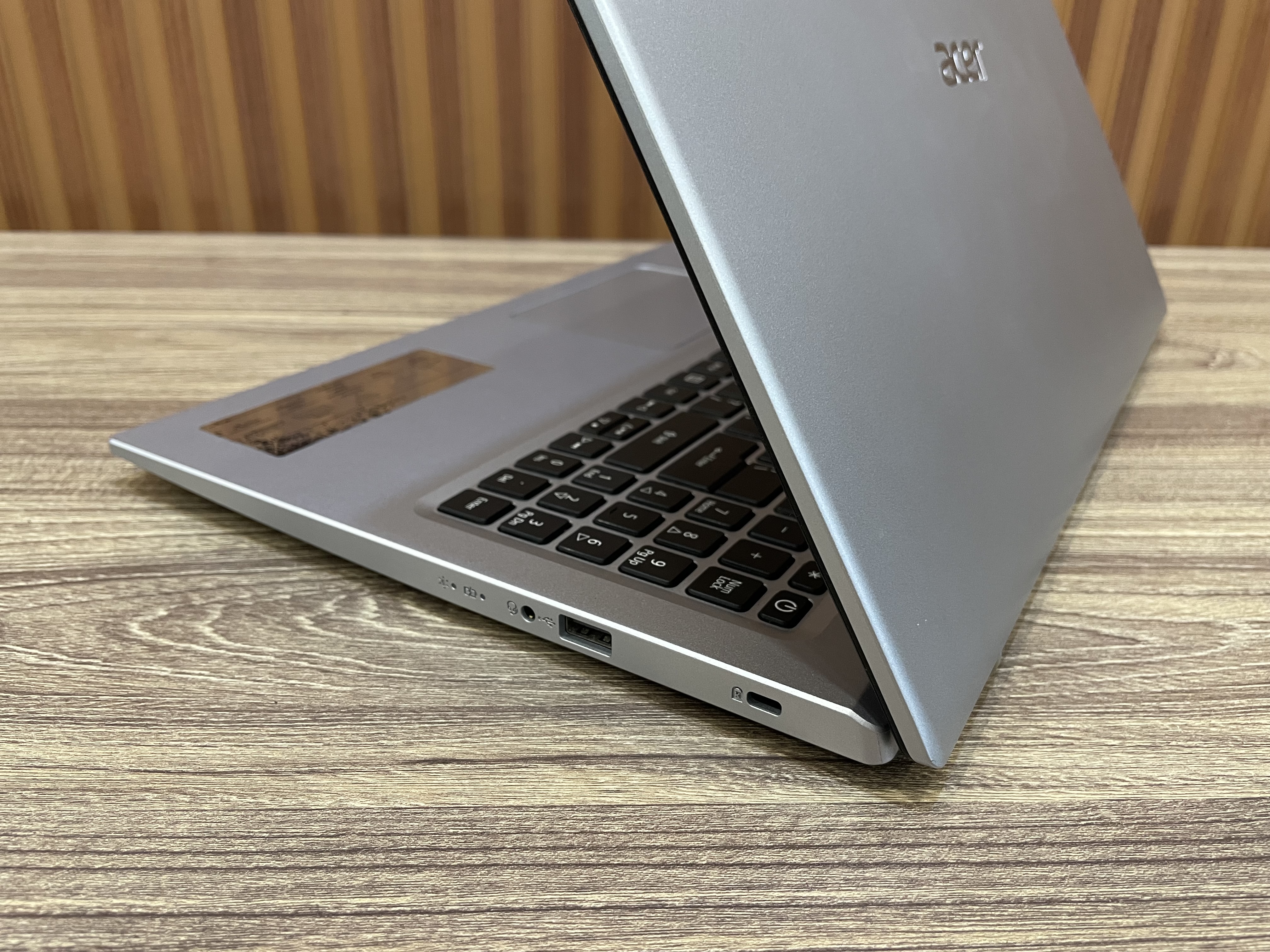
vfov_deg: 53.1
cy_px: 476
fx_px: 954
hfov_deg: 67.3
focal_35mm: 26
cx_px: 635
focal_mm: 4.2
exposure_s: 1/50
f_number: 1.6
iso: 200
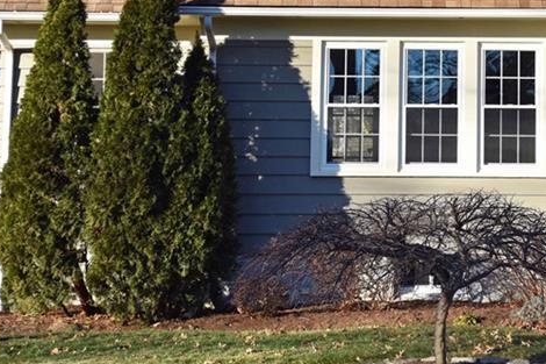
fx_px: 1486
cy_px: 53
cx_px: 466
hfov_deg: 20.5
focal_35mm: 98
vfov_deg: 13.9
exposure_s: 1/500
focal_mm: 30
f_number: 8
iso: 400
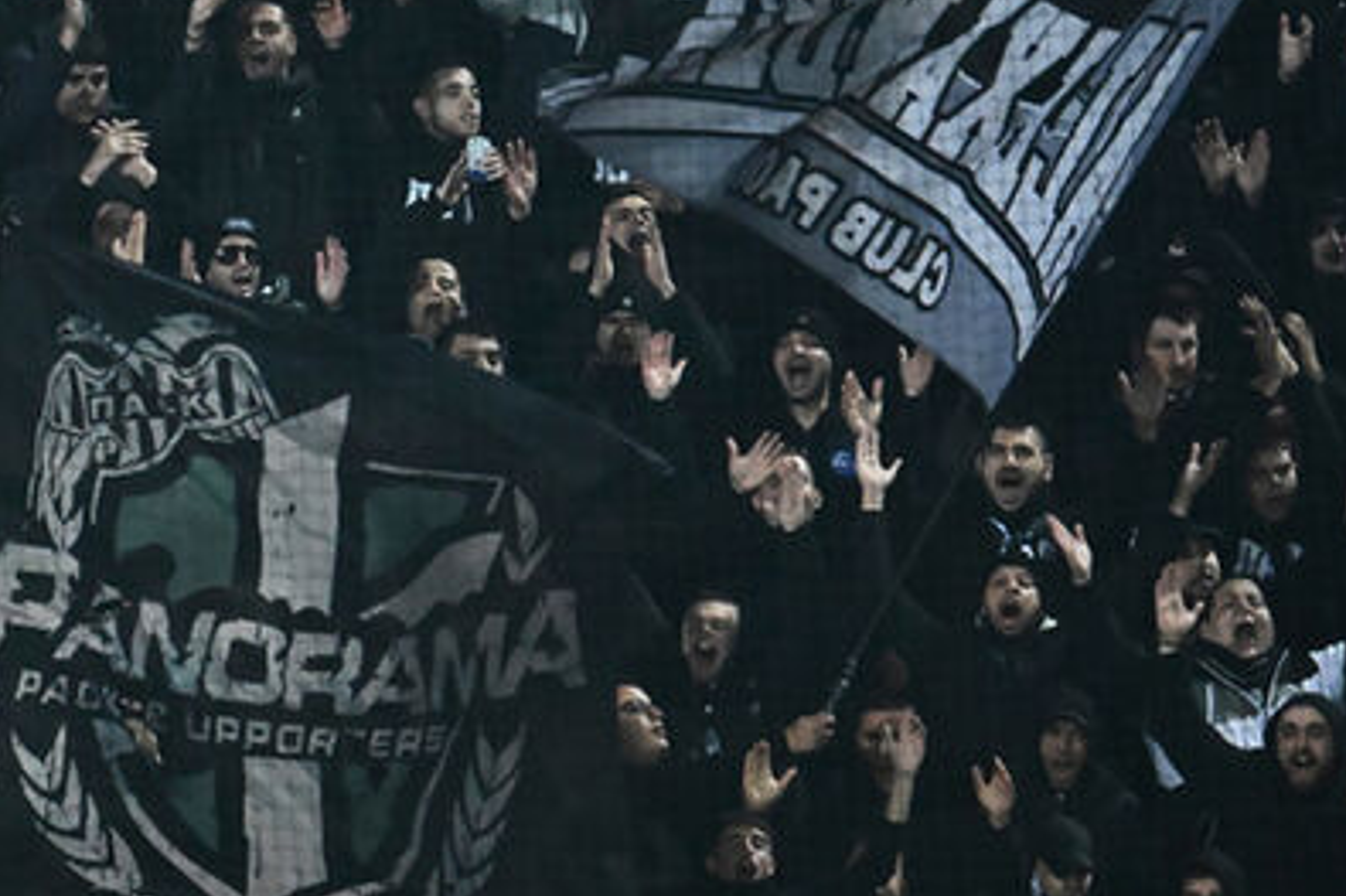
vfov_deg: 1.4
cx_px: -78
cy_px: 247
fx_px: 37521
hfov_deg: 2.1
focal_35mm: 1004
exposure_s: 1/500
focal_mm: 405
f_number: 6.3
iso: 12800
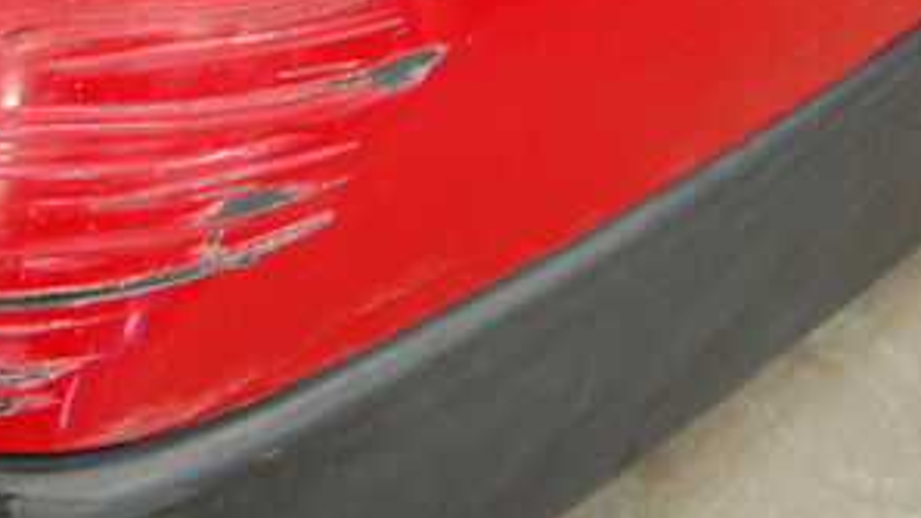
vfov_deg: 19.3
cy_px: 47
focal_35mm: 61
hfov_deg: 32.7
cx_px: 99
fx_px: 1490
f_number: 3.5
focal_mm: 18
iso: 800
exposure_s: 1/20
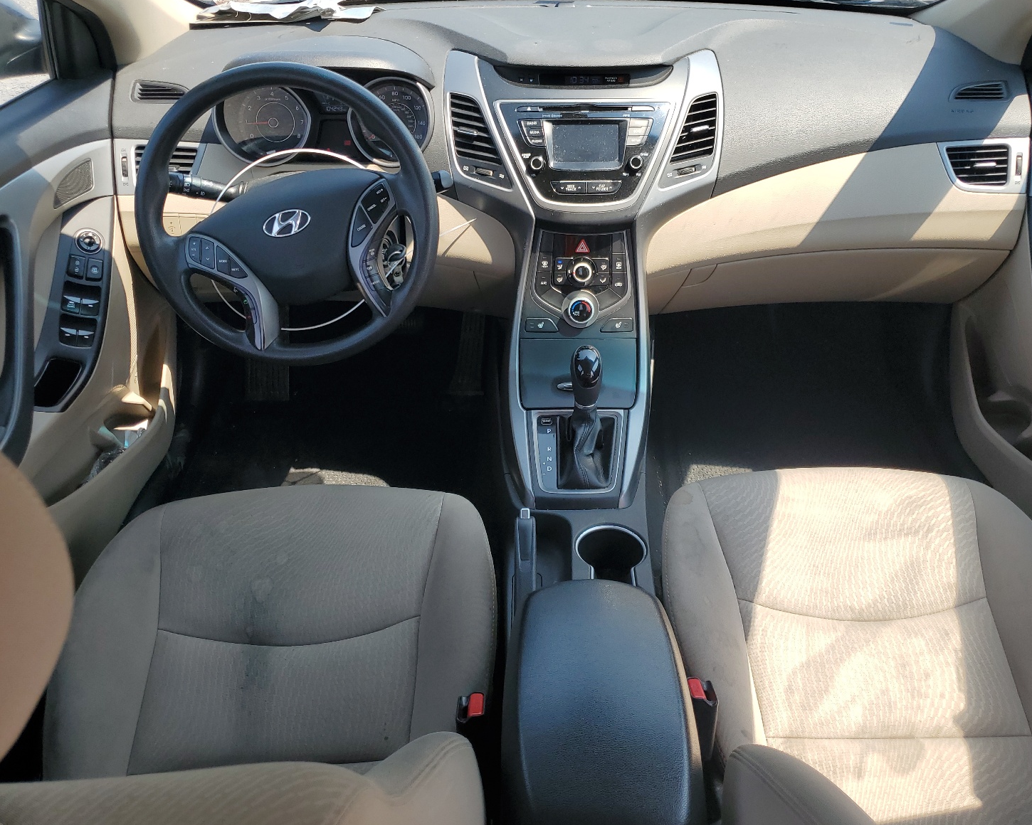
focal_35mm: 28
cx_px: 557
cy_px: 402
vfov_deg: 51.5
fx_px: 855
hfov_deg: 62.1
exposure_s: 1/667
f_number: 1.5
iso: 50
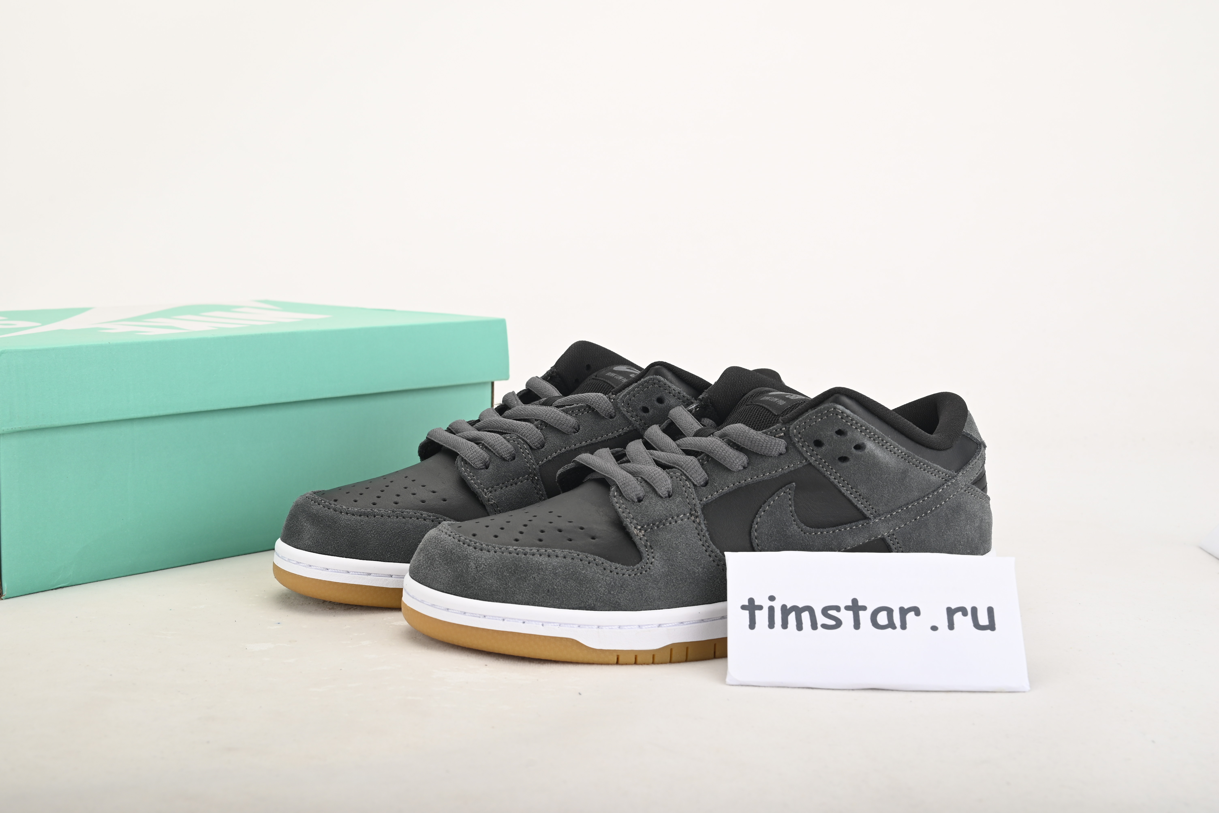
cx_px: 610
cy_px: 406
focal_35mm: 46
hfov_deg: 42.7
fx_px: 1558
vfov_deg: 29.3
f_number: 11
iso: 100
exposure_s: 1/200
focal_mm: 46
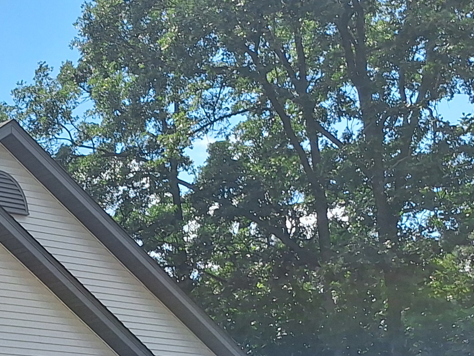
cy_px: 503
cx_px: -409
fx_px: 1191
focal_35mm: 87
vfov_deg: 15.8
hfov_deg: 17.6
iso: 40
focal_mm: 5.54
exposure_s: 1/1988
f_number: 1.8
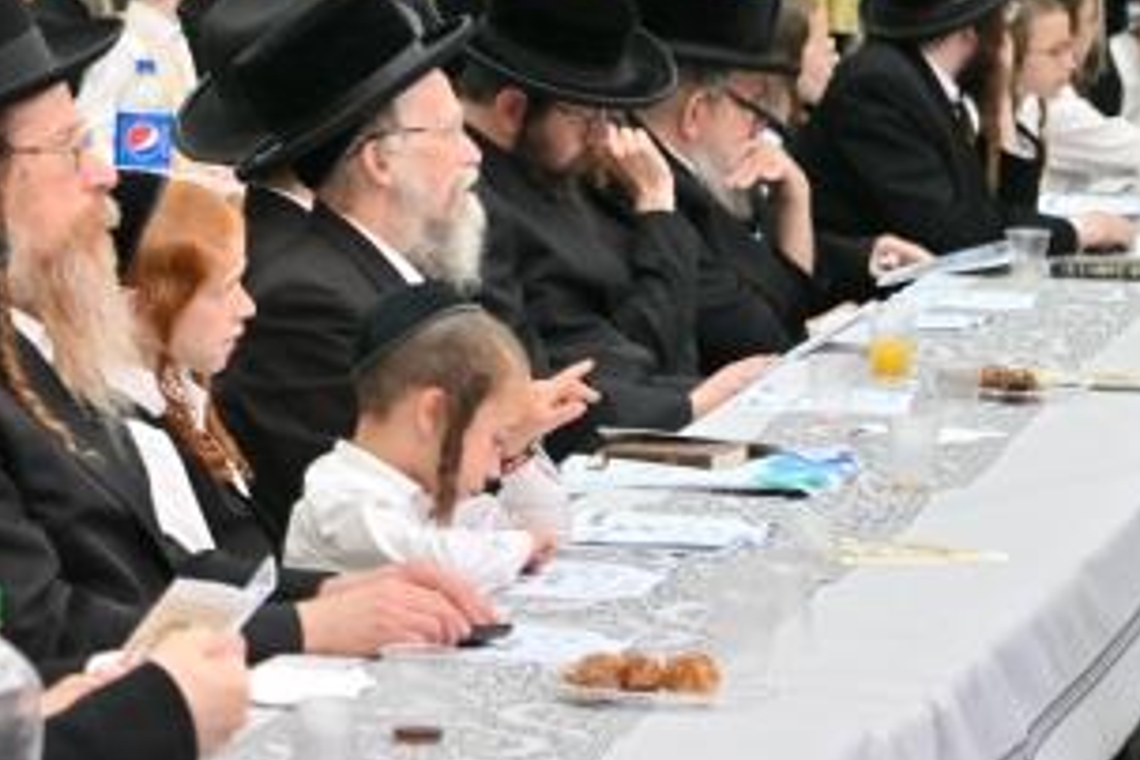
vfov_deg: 6.2
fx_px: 6966
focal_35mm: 220
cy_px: 149
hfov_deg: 9.2
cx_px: -406
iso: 320
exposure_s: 1/160
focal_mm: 65
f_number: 4
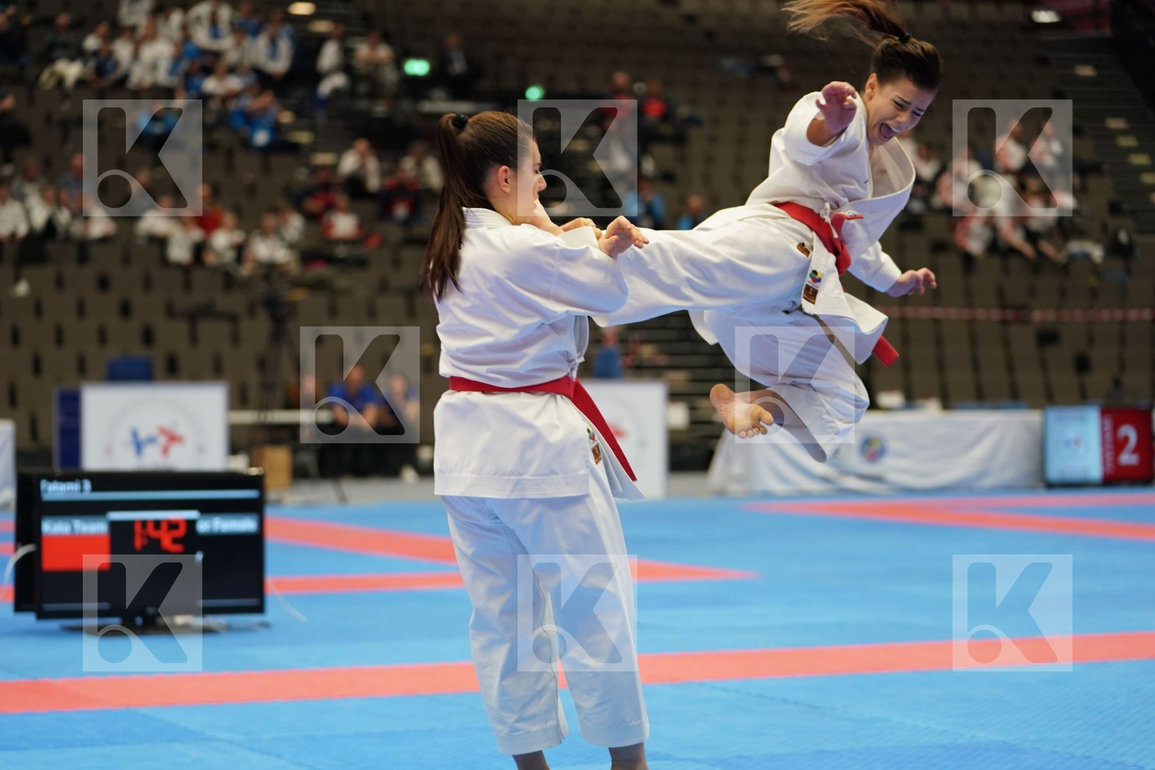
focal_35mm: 95
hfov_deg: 21.5
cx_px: 578
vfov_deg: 14.4
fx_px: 3048
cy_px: 385
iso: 1250
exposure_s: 1/500
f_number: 2.8
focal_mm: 95
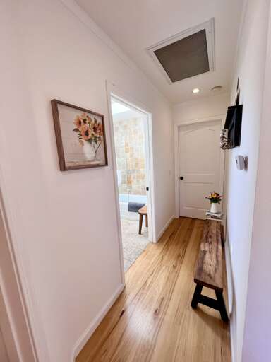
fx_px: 136
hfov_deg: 89.9
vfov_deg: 106.2
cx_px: 136
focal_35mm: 13
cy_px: 181
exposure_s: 1/120
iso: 64
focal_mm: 1.57
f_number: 1.8
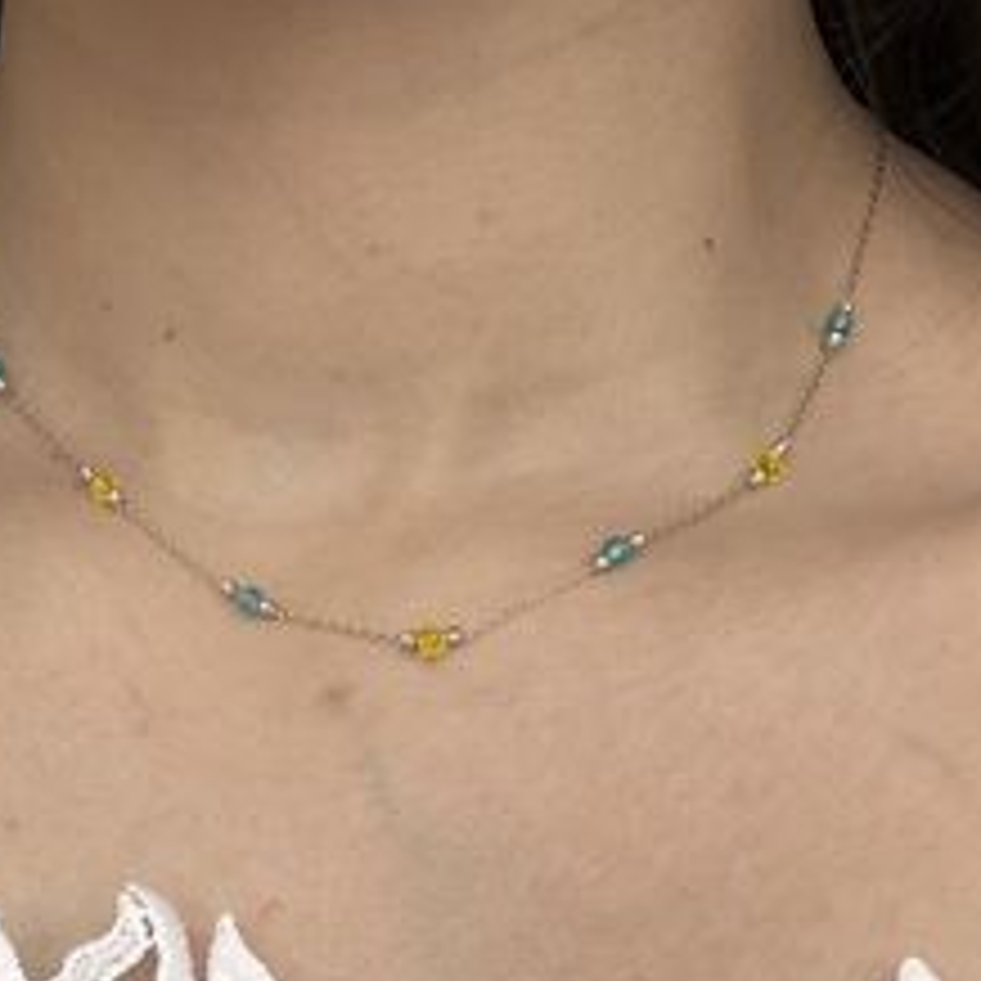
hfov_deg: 25.2
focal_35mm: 68
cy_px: 742
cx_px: 302
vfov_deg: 25.0
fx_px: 2180
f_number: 2.2
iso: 40
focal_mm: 2.71
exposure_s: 1/83
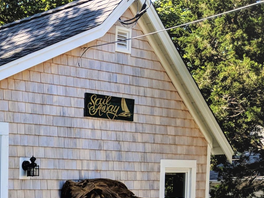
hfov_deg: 21.2
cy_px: 272
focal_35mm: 80
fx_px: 610
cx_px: -116
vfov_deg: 17.1
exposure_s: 1/975
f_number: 1.8
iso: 52
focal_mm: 4.44
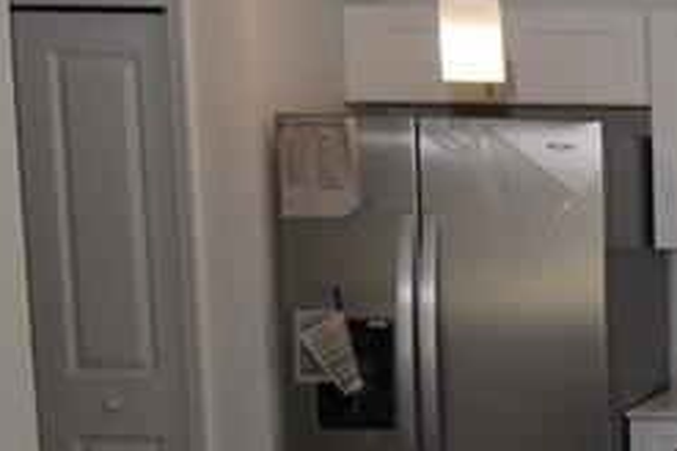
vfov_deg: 16.7
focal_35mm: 81
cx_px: 1159
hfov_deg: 19.7
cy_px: 362
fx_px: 1525
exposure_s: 1/200
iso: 1600
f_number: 13
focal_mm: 13
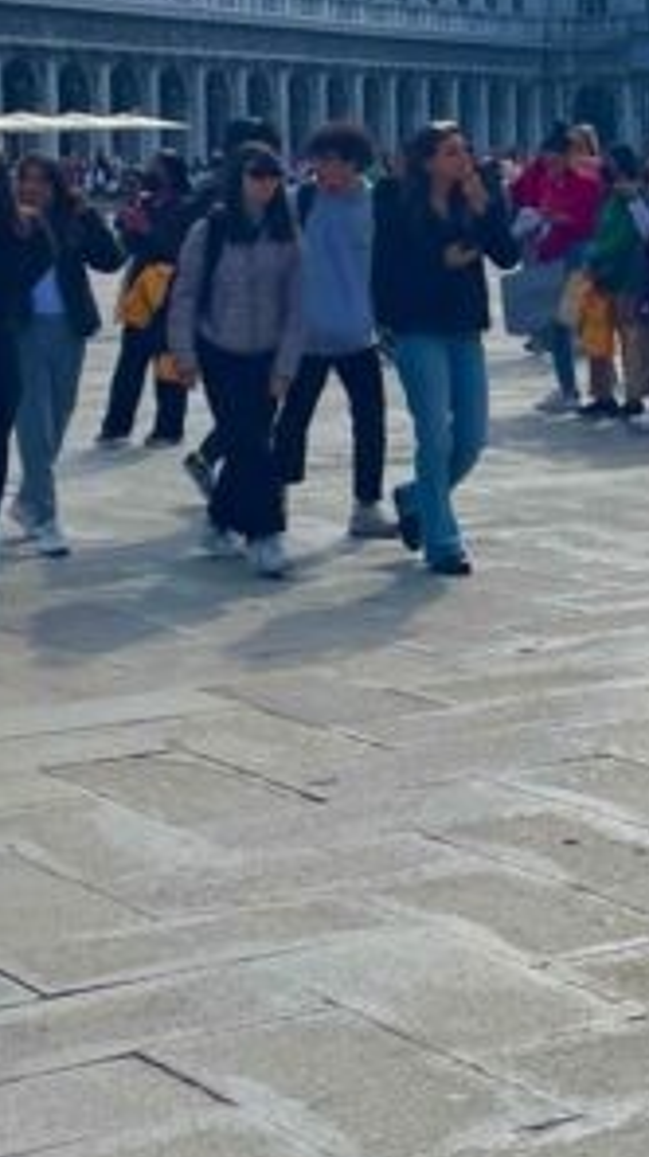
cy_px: 219
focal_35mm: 98
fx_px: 3005
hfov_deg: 11.9
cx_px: 927
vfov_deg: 21.5
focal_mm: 4.2
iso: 32
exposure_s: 1/7813
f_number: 1.6
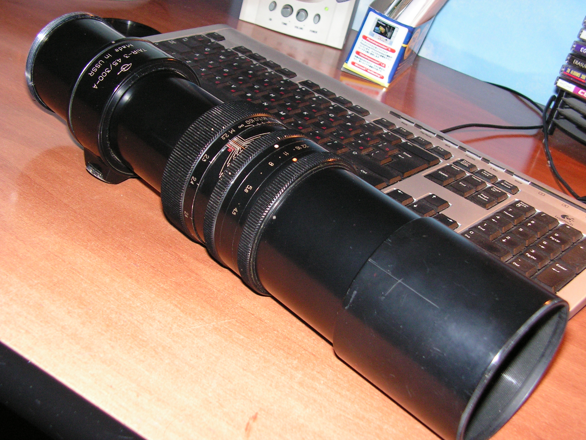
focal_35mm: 45
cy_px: 220
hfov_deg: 42.1
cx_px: 293
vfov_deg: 32.2
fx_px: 762
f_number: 3.2
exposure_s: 1/40
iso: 200
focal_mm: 7.6
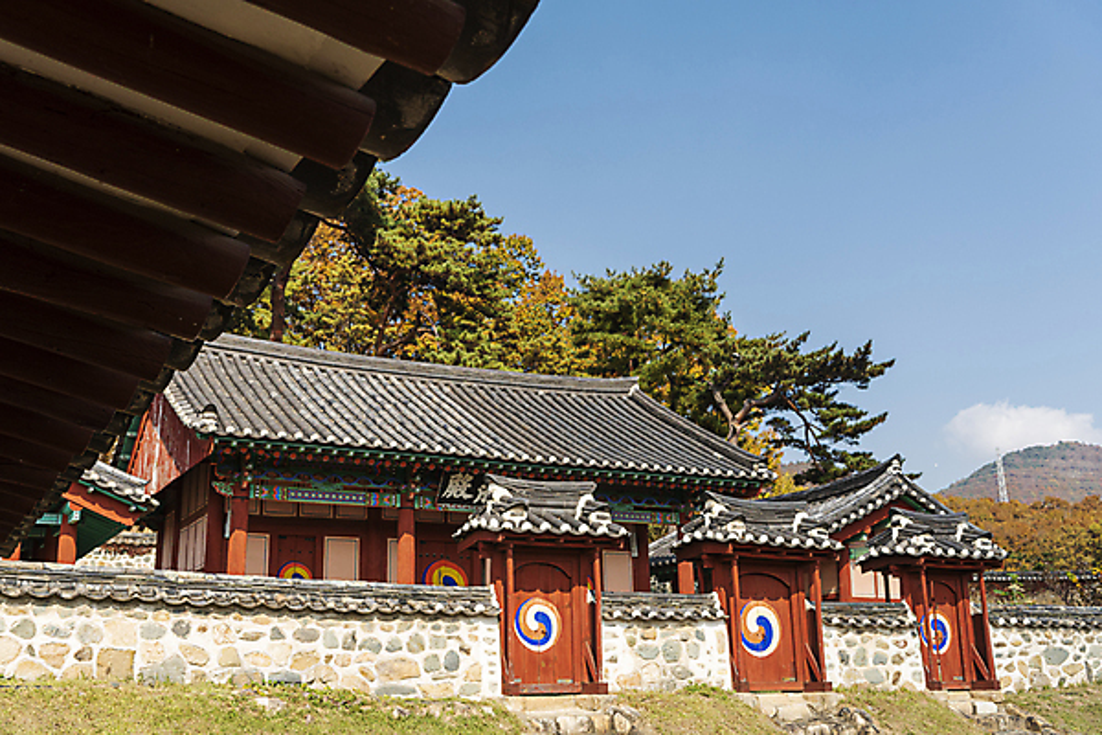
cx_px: 551
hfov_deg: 48.5
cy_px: 368
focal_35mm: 40
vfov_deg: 33.4
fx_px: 1224
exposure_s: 1/640
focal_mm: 40
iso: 200
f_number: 6.3
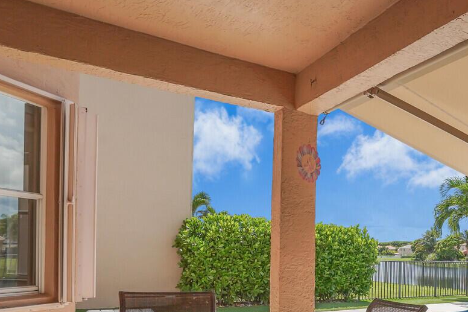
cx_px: 427
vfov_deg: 38.1
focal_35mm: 33
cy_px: 261
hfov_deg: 50.3
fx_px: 429
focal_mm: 16
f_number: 8
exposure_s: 1/2000
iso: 800
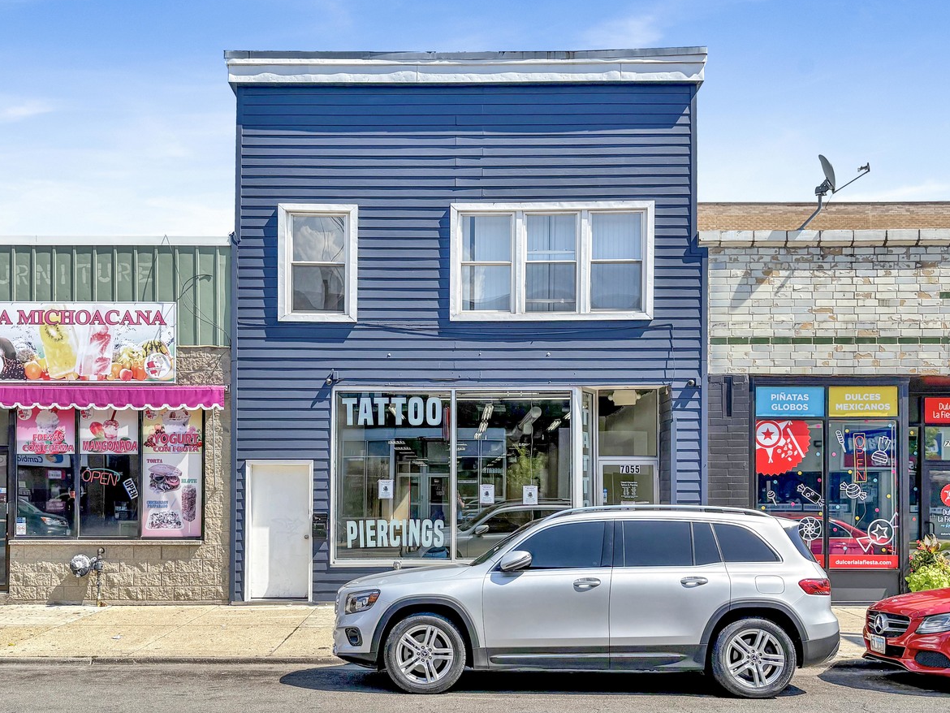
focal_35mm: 32
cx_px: 435
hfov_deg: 56.7
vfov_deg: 44.1
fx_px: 878
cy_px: 387
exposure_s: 1/4065
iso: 64
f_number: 1.6
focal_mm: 5.96
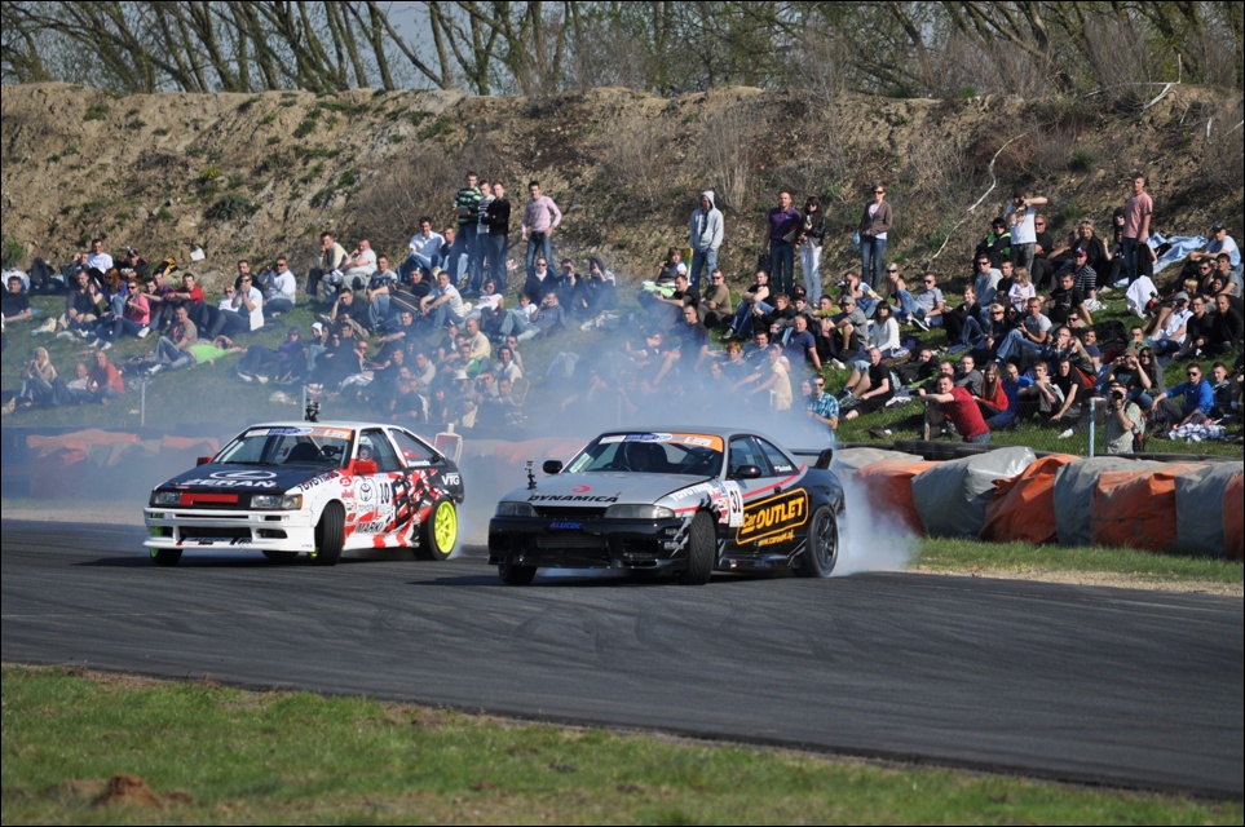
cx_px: 622
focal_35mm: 285
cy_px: 414
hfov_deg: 7.2
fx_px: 9846
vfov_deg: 4.8
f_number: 5.6
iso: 200
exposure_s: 1/1250
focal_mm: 190
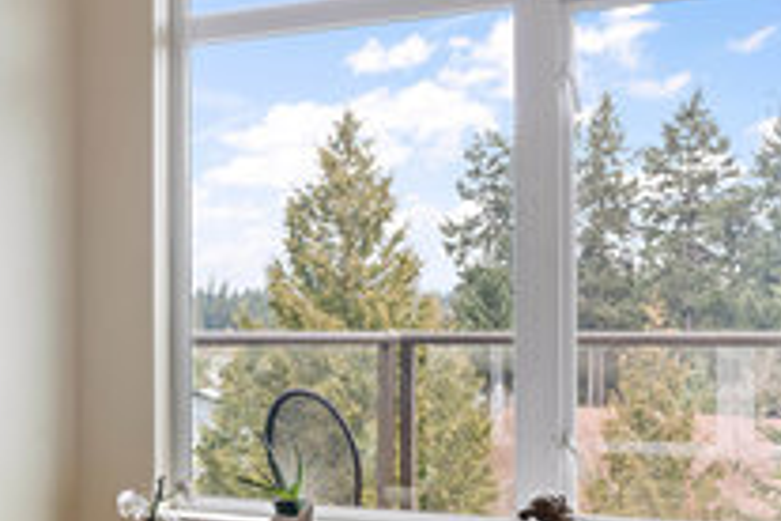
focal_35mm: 65
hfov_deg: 29.0
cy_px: 332
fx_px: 1410
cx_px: 2
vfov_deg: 20.9
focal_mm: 31
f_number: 7.1
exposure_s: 1/13
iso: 400
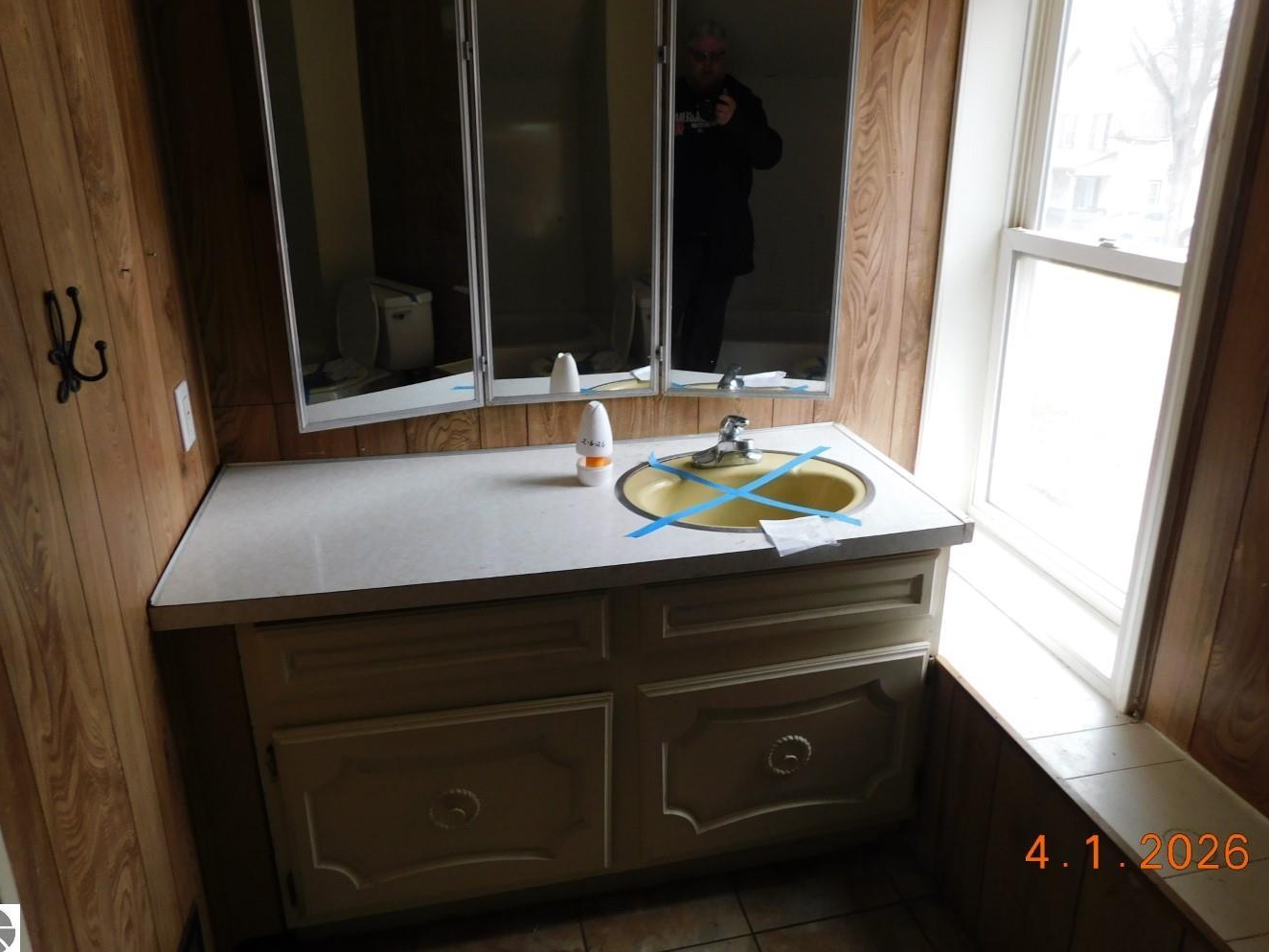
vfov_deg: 54.8
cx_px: 647
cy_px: 443
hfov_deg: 69.4
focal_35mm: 25
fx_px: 917
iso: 125
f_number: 3
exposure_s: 1/30
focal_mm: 4
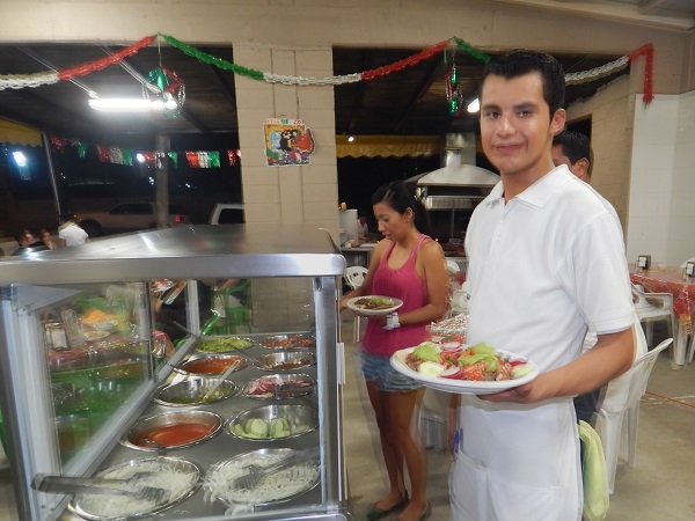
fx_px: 462
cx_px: 348
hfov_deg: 73.9
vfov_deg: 58.9
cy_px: 260
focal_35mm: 23
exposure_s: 1/30
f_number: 3
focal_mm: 4
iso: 200
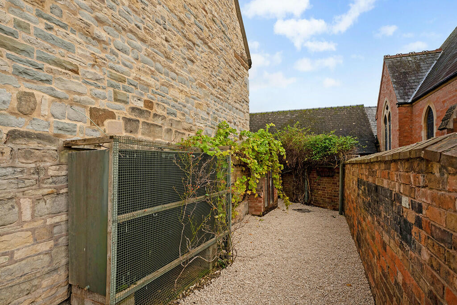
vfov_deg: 73.8
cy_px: 152
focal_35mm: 16
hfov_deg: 96.7
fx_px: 203
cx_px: 228
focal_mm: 16
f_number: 8
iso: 400
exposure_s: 1/640
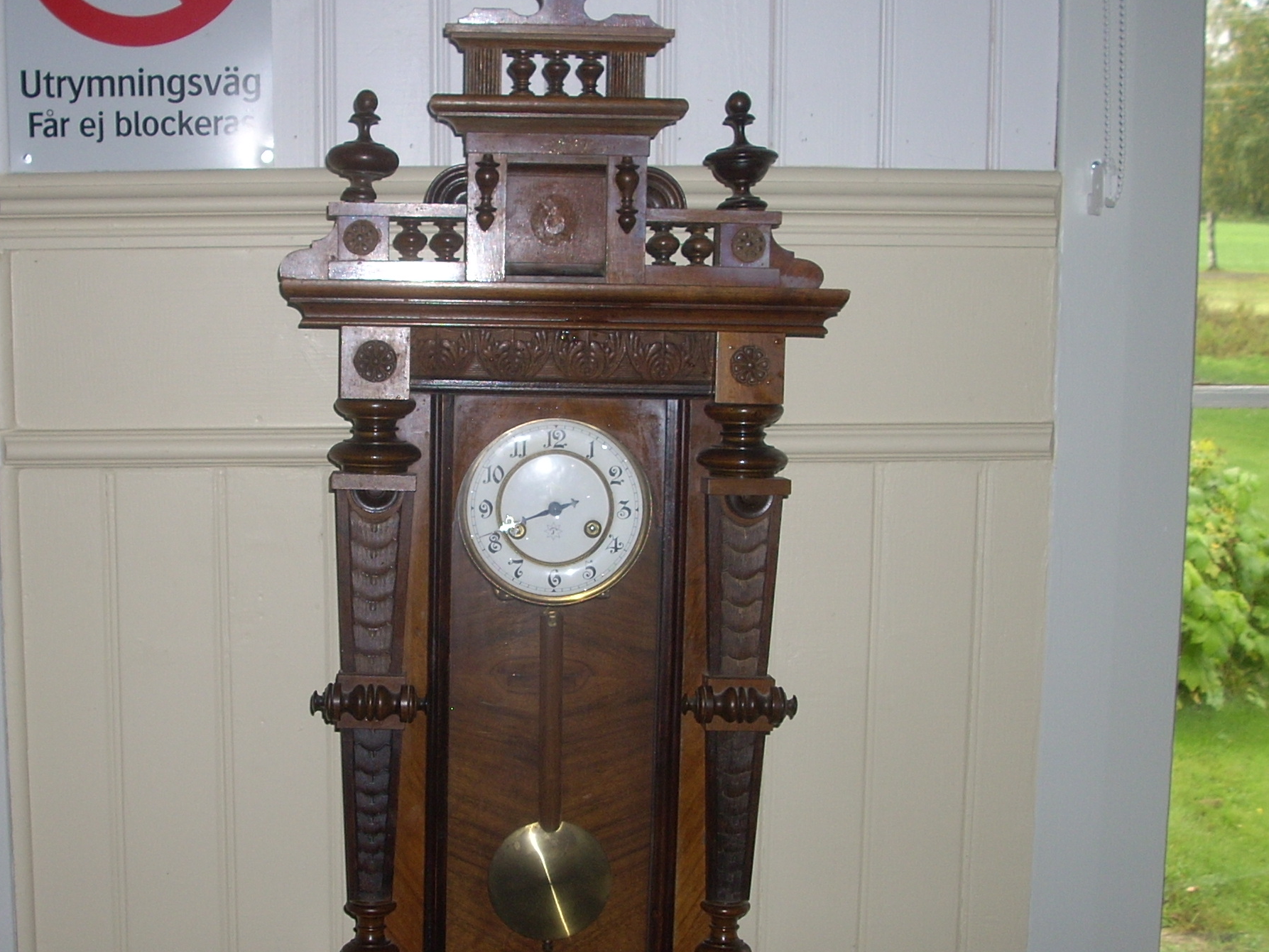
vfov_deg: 27.5
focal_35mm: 53
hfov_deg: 35.9
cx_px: 459
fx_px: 1943
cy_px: 502
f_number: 2.8
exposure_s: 1/60
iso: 64
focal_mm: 6.2
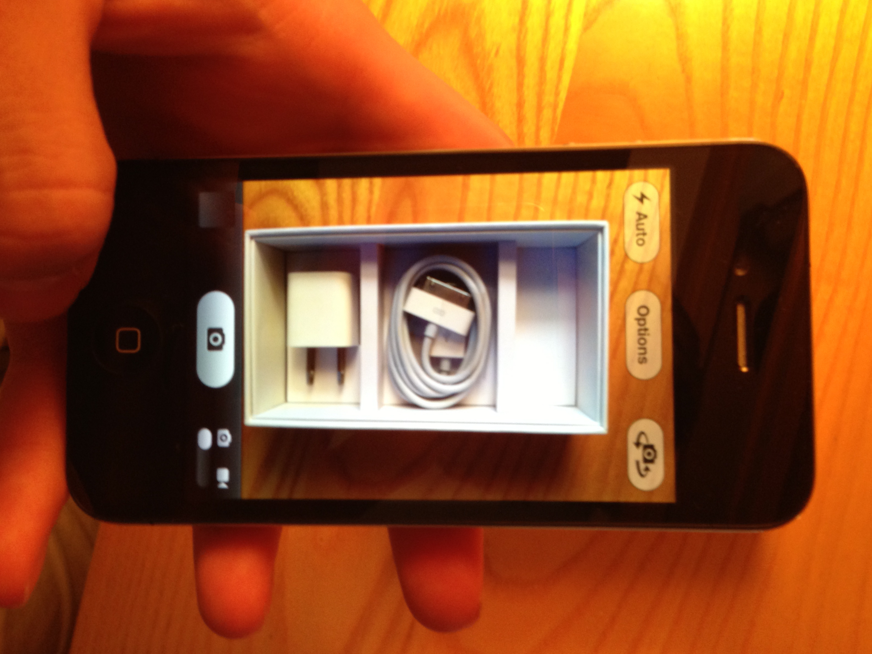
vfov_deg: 41.8
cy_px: 325
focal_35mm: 34
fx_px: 856
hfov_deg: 54.0
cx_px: 447
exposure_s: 1/20
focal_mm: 4.13
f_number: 2.4
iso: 125
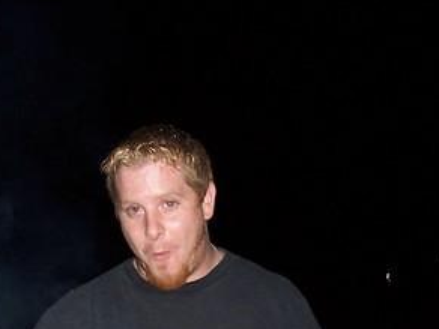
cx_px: 182
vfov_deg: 18.0
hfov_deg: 24.1
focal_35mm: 81
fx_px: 1027
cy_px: 275
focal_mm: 5.6
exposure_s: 1/60
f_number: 2.8
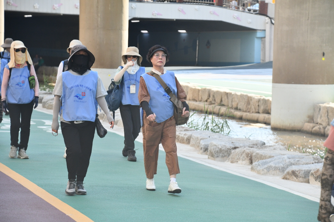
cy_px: 111
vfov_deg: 9.7
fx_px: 1317
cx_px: 167
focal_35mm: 142
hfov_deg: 14.4
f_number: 6.3
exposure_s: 1/640
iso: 1000
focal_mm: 95
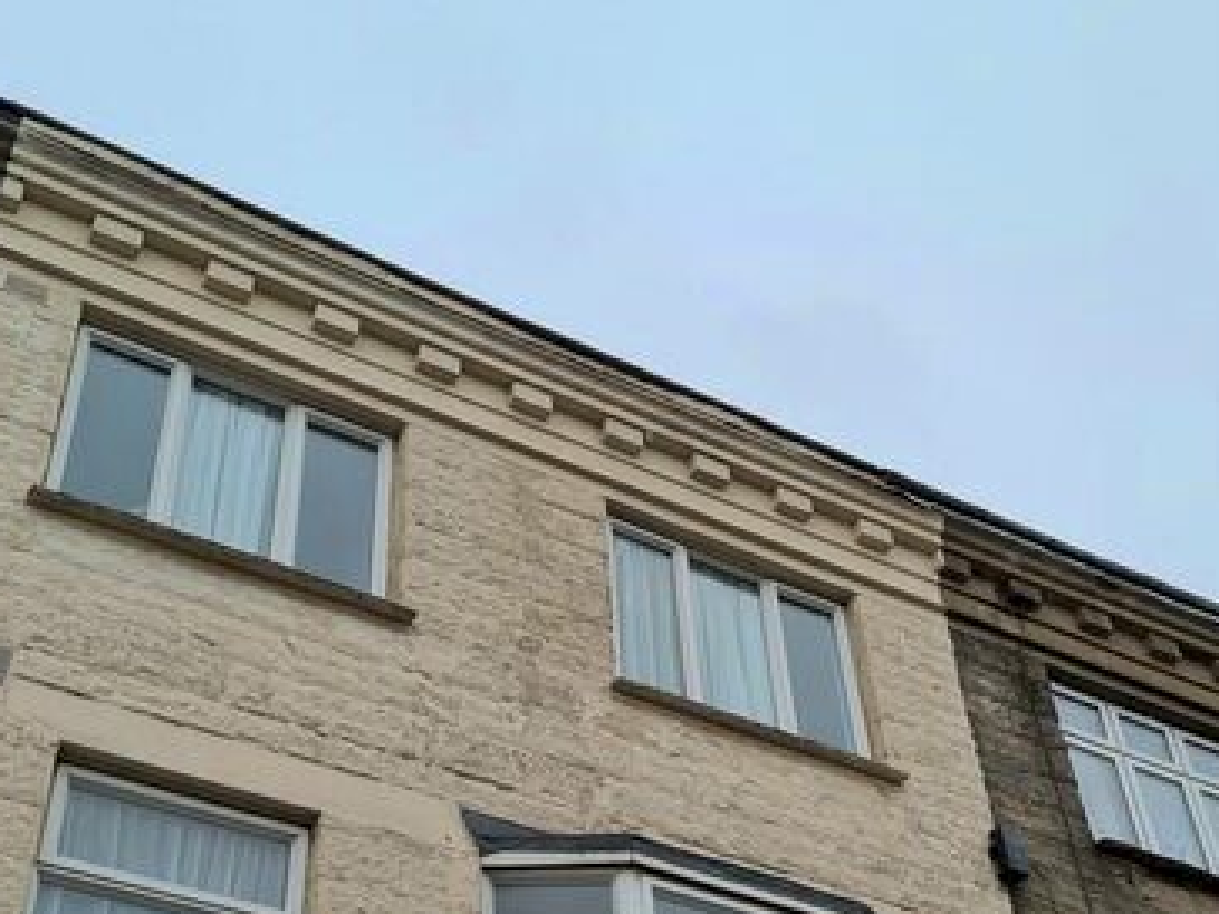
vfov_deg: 28.7
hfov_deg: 38.2
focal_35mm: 50
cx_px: 593
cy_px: 665
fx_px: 1761
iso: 50
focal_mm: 5.4
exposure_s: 1/828
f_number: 1.8
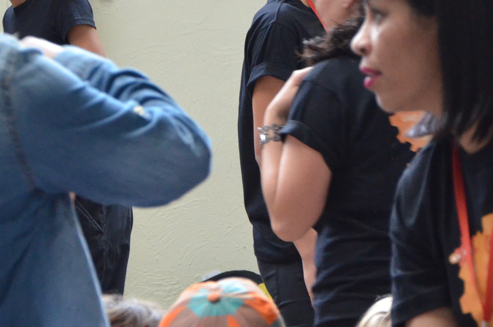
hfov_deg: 8.2
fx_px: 3444
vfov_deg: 5.4
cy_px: 150
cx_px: 289
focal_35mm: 252
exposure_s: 1/60
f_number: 5.3
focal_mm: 70
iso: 2500
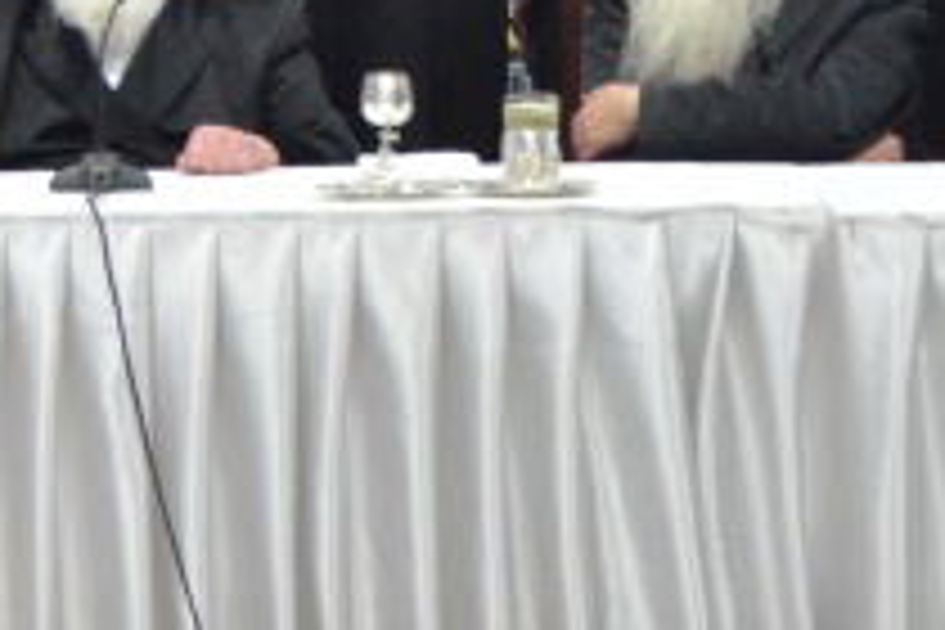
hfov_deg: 3.9
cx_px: -189
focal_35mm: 526
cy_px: -40
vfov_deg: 2.6
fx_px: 13806
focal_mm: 72
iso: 1600
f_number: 5.6
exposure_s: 1/125
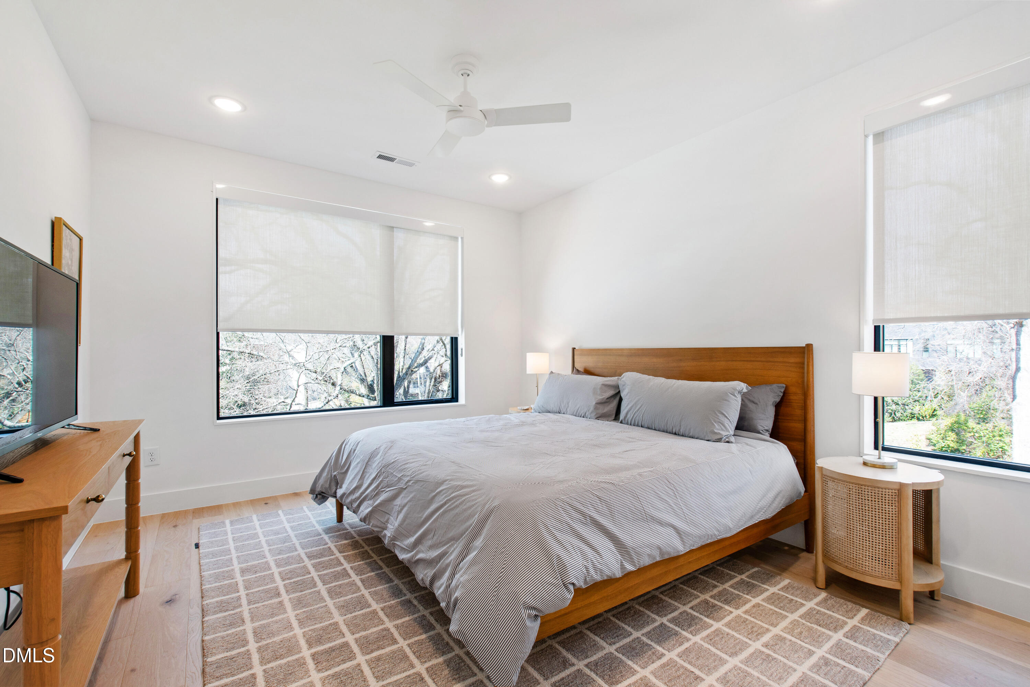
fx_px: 429
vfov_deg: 77.3
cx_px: 515
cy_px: 344
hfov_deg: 100.4
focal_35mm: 15
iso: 100
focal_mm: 10
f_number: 8
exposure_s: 1/6
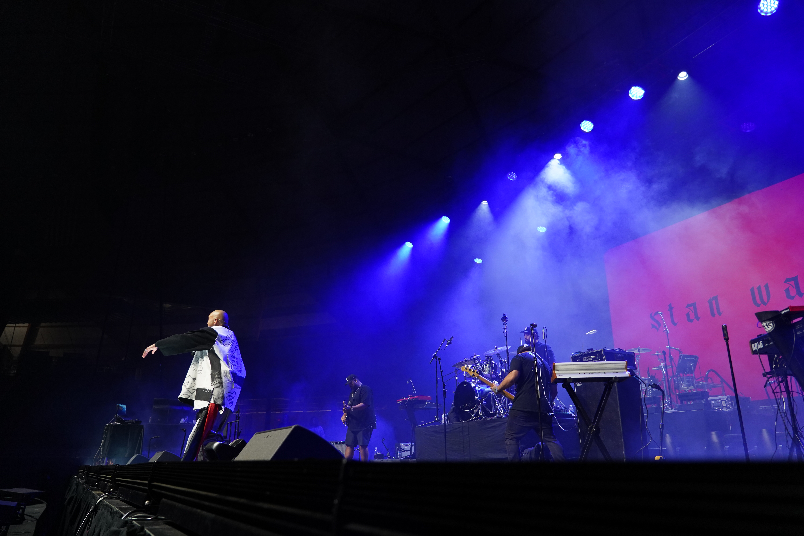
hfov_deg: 71.5
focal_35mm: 25
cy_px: 268
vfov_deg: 51.3
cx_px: 402
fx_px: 558
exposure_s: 1/160
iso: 2000
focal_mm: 25
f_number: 4
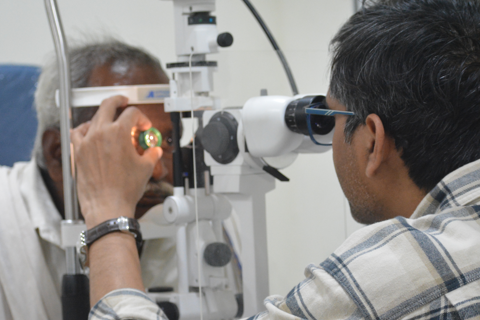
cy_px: 186
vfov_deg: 9.9
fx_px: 1840
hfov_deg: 14.9
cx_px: 225
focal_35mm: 138
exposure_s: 1/60
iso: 2500
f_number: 7.1
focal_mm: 70
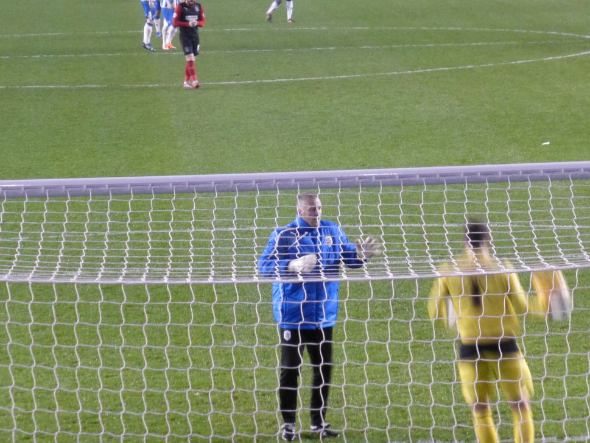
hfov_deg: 9.1
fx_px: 3716
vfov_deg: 6.8
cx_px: 266
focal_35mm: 218
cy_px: 186
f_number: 5.4
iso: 800
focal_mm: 31.3
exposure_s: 1/25
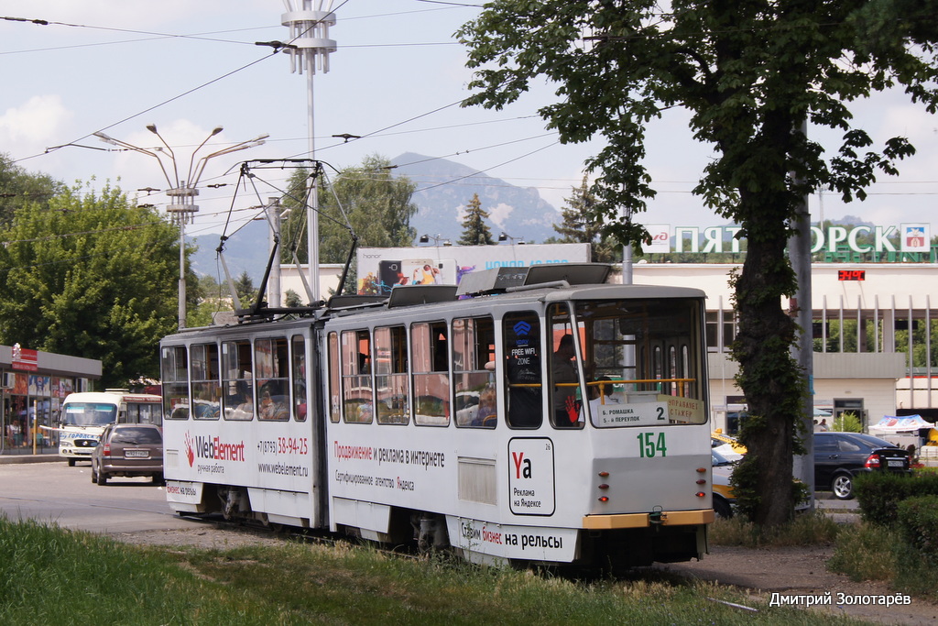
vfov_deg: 22.6
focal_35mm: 60
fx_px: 1563
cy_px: 313
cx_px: 469
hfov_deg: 33.4
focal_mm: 40
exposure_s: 1/100
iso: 100
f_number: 7.1
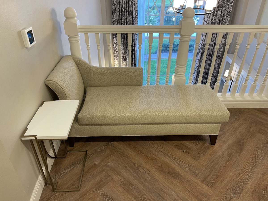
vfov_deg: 53.1
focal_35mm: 26
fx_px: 201
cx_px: 134
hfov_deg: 67.3
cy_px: 100
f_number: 1.6
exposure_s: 1/60
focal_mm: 5.1
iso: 125
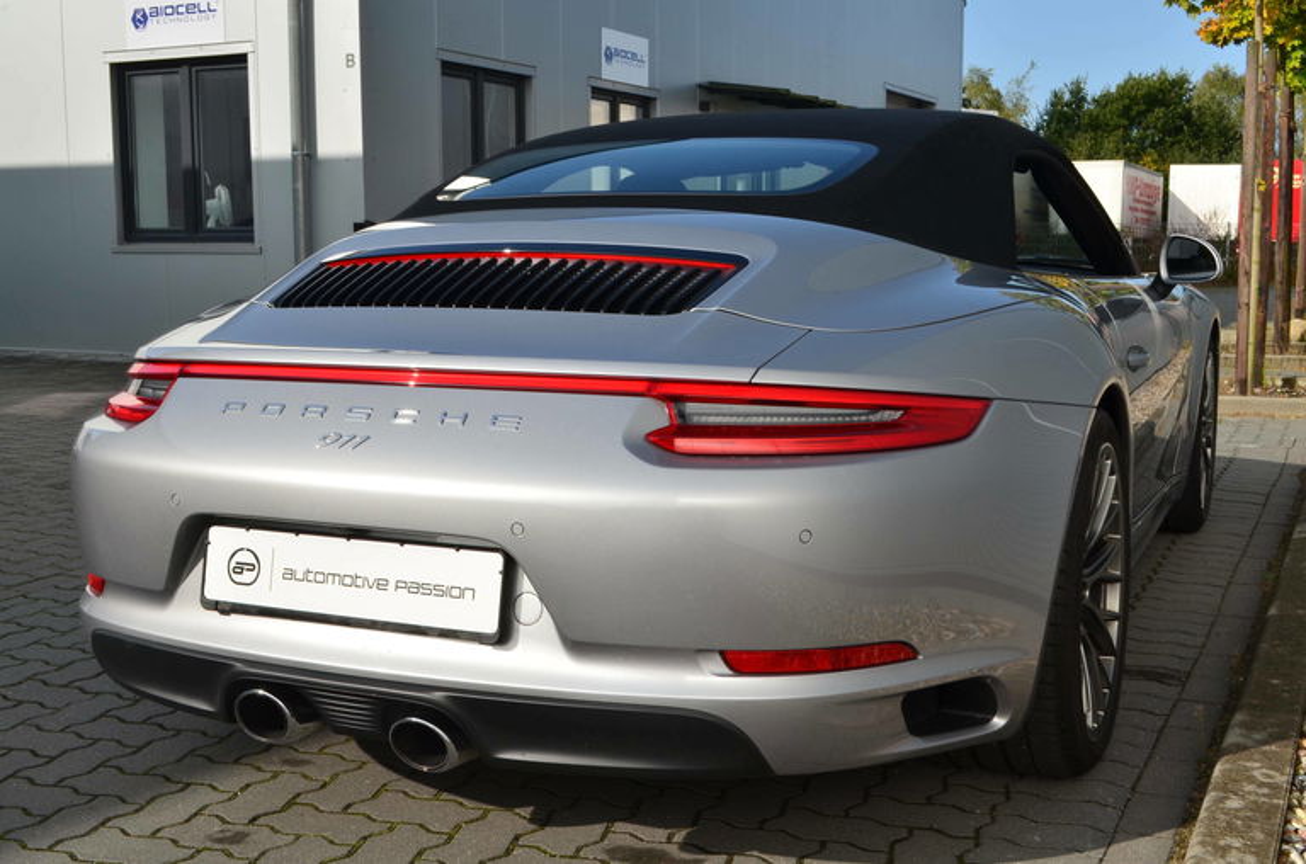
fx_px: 1520
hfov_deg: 46.5
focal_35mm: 42
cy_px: 432
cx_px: 653
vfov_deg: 31.7
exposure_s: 1/125
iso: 180
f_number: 11
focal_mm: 28
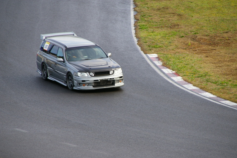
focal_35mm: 349
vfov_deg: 3.9
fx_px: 2297
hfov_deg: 5.9
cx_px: 119
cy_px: 80
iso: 200
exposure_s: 1/180
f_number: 8
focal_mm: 220
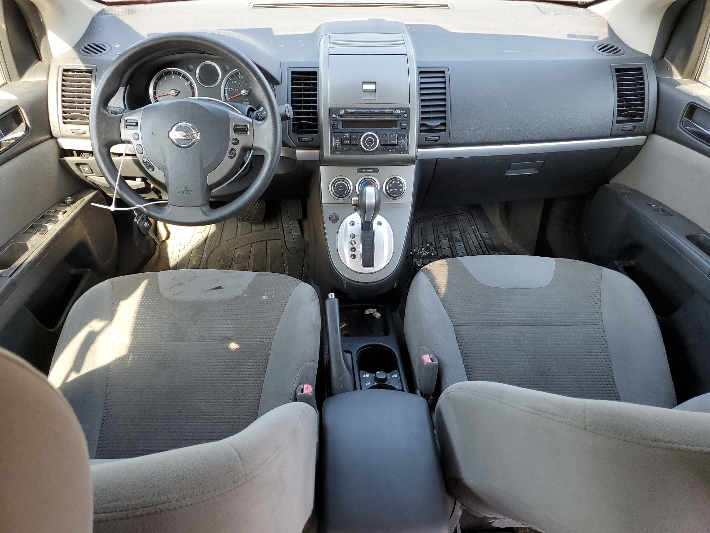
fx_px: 533
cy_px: 266
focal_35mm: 26
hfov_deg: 67.3
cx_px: 355
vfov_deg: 53.1
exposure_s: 1/120
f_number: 1.5
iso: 53
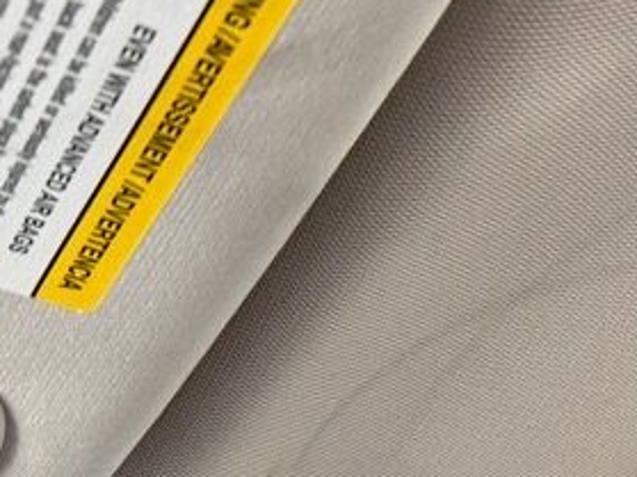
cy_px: 482
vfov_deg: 16.4
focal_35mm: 88
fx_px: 1619
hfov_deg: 19.1
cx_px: 998
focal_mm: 6.76
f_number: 1.78
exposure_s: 1/237
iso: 160
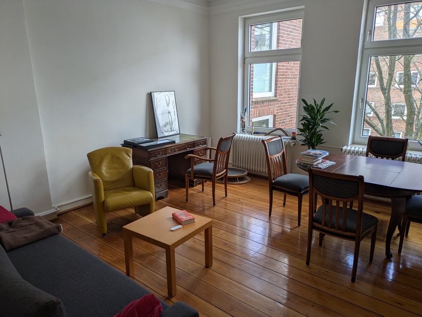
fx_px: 305
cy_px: 158
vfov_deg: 54.9
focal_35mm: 25
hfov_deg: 69.4
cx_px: 211
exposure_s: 1/100
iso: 85
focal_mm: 5.43
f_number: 1.89
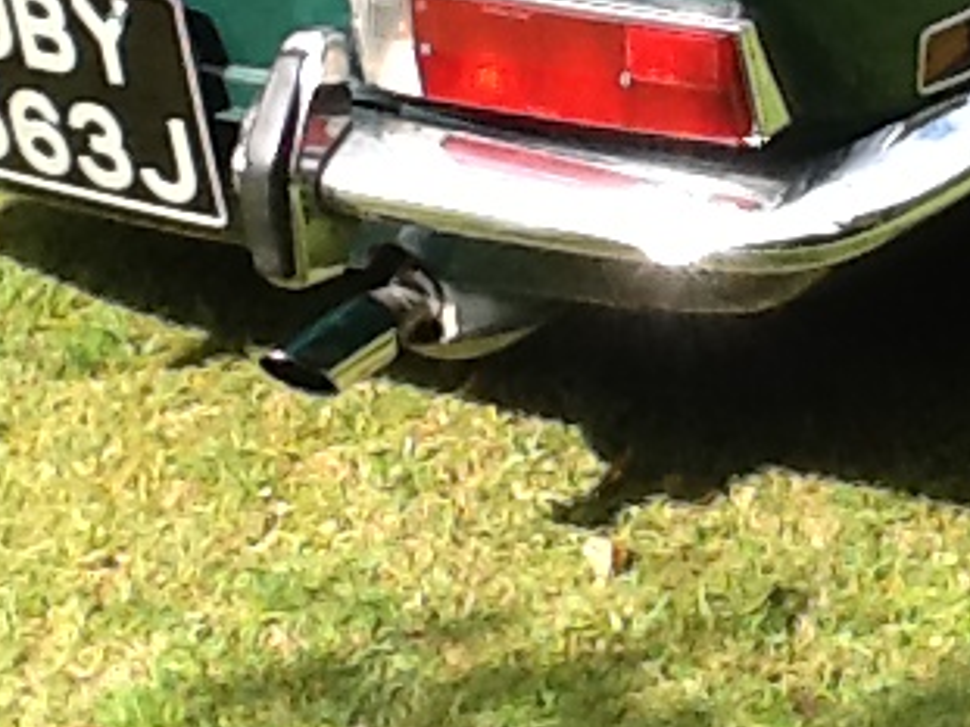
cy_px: -106
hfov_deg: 14.4
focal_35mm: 136
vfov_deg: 10.7
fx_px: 3809
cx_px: 827
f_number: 2.4
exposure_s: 1/469
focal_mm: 2.03
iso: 40
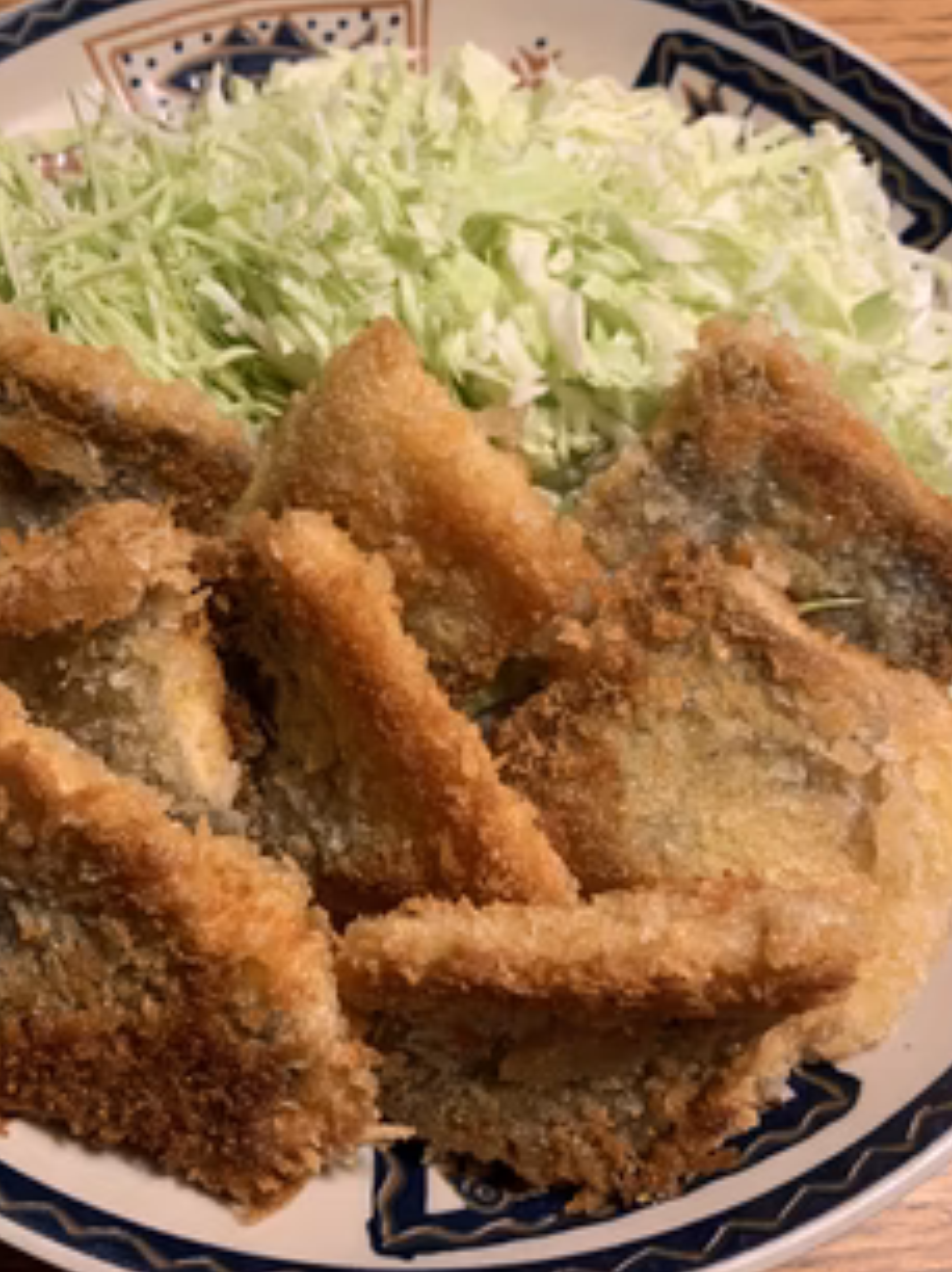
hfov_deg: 41.5
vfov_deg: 54.0
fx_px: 1248
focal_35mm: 34
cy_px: 611
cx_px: 374
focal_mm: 4.25
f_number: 1.8
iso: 200
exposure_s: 1/50
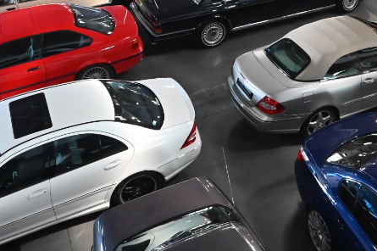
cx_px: 319
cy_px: -24
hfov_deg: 37.1
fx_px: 534
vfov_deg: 24.7
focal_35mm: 51
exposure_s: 1/400
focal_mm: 14
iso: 4000
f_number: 2.8
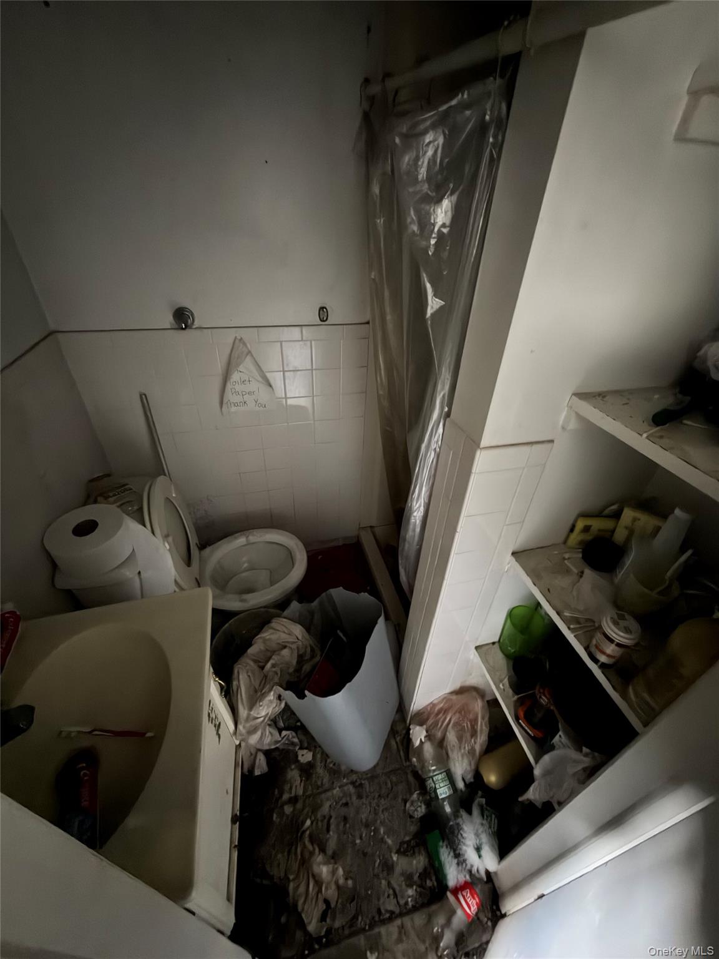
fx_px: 388
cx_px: 360
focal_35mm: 14
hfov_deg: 85.7
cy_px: 480
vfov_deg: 102.1
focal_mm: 2.22
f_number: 2.2
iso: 1600
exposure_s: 1/6
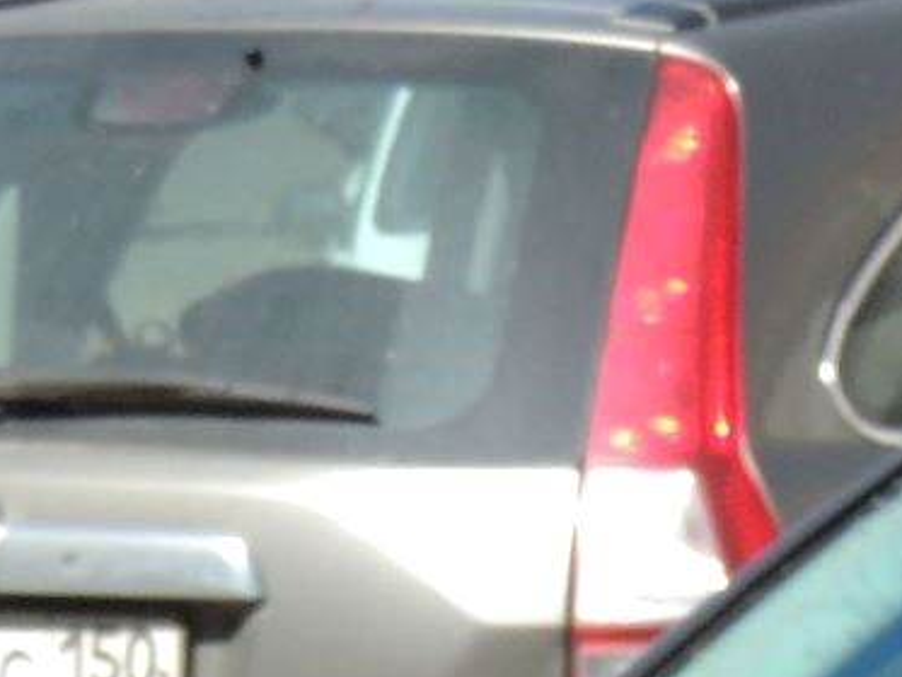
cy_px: 1726
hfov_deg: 7.7
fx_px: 6569
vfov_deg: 5.6
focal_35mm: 252
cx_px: 1403
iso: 100
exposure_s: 1/640
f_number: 3.5
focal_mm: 8.3
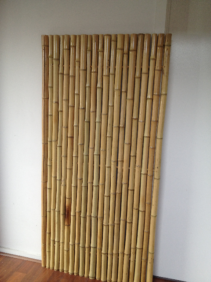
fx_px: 284
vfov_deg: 52.6
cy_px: 141
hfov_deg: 40.7
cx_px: 106
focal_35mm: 35
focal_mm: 4.28
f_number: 2.4
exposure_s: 1/167
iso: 50
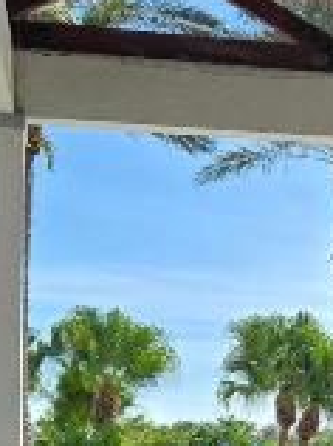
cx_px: 392
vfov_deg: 17.2
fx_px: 1440
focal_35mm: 112
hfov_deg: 12.9
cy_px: 440
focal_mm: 5.4
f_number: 1.8
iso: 40
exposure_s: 1/2921
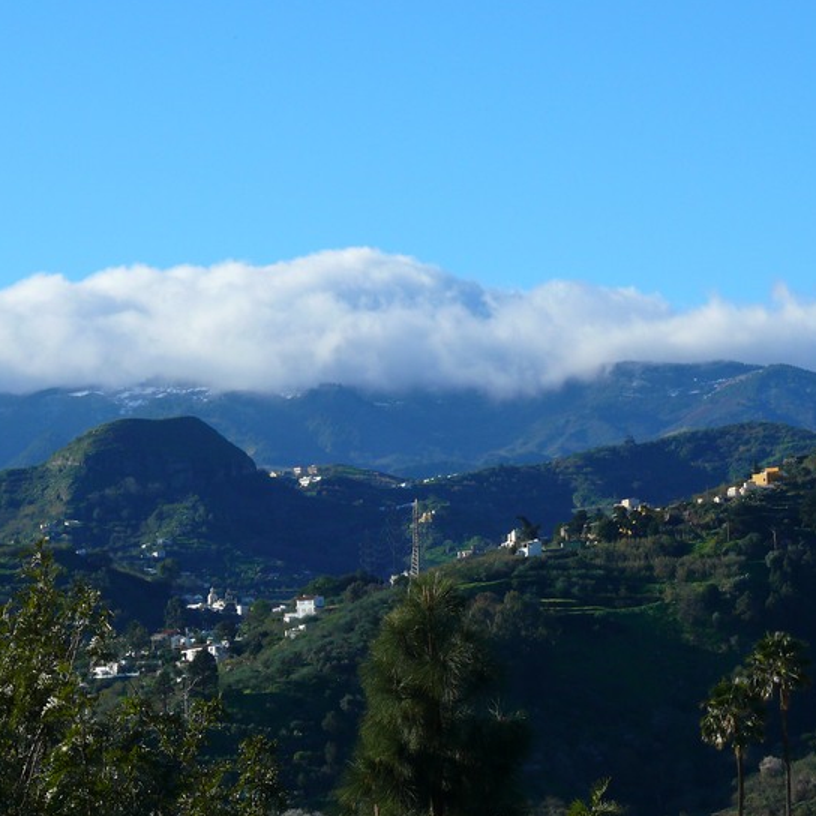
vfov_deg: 11.2
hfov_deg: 11.2
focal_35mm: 156
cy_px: 412
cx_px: 414
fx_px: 4160
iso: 100
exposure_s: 1/200
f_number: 5
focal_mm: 27.1
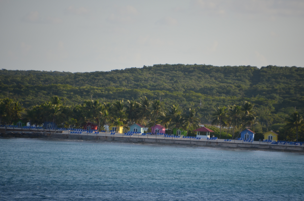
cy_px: 100
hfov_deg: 5.1
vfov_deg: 3.4
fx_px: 3413
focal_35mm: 405
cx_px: 152
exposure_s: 1/500
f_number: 6.3
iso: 220
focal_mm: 270
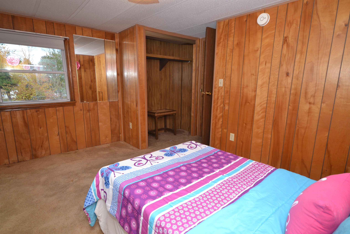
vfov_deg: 63.2
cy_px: 117
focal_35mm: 20
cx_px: 175
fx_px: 190
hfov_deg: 85.4
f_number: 5.6
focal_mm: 13
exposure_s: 1/60
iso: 400
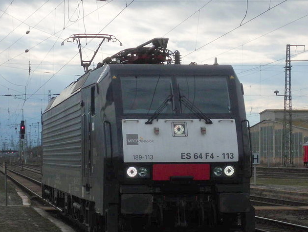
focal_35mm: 120
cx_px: 138
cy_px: 122
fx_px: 1068
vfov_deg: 12.4
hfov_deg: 16.4
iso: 100
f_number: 5.1
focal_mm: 11.2
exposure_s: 1/899
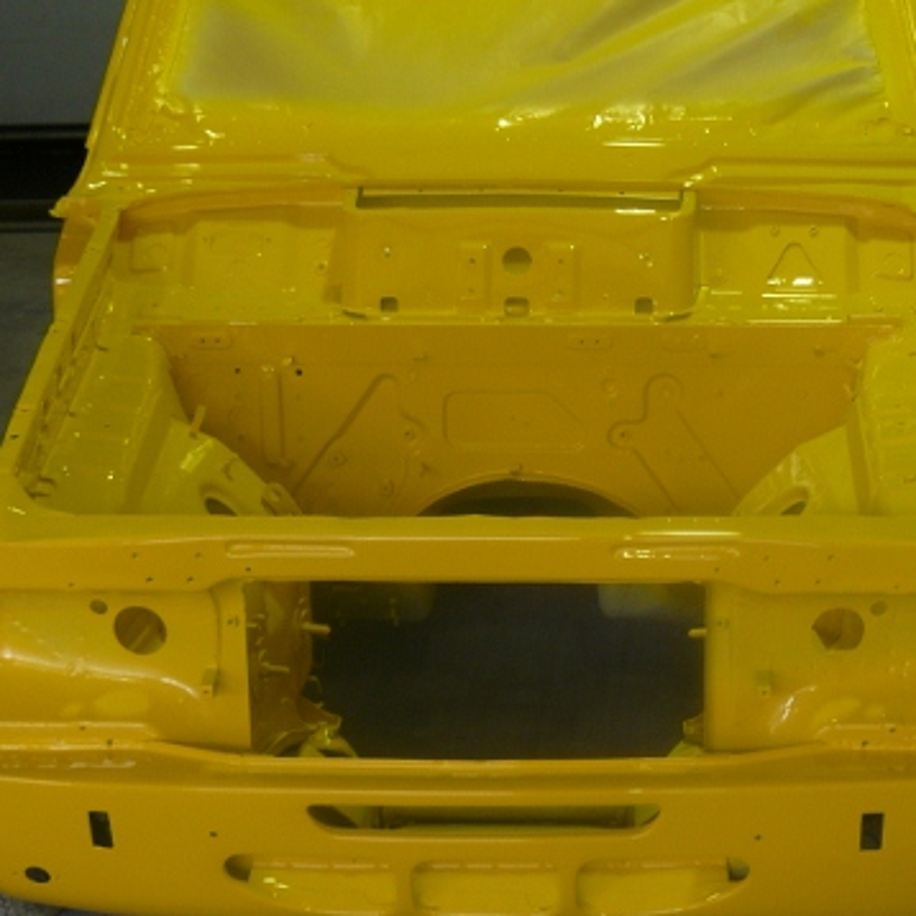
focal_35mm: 90
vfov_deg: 19.3
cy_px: 386
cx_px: 583
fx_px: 2694
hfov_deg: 19.3
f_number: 2.8
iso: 100
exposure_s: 1/40
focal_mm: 9.5
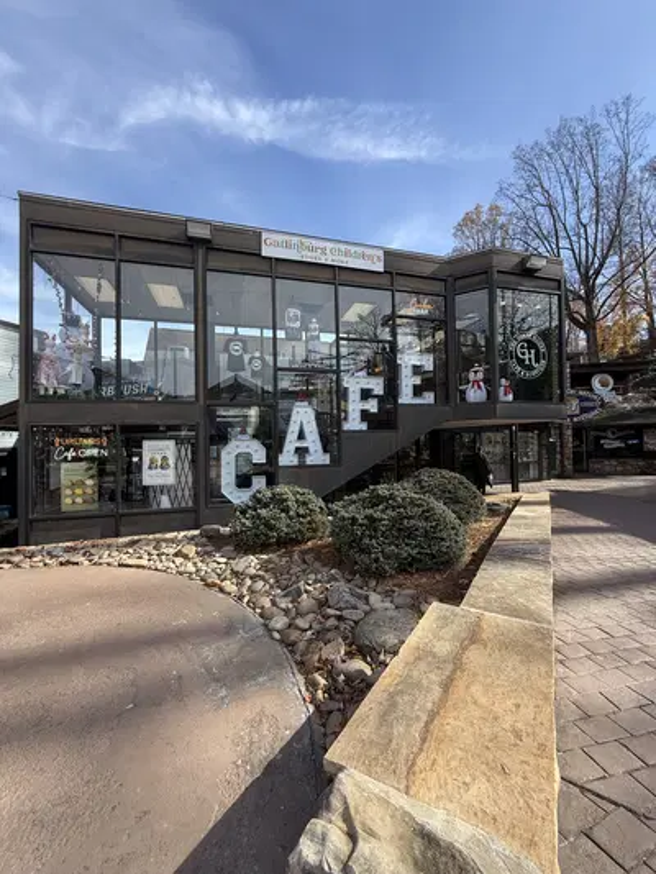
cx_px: 328
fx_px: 354
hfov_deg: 85.7
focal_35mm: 14
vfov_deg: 102.1
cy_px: 437
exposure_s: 1/559
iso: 50
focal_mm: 2.22
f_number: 2.2
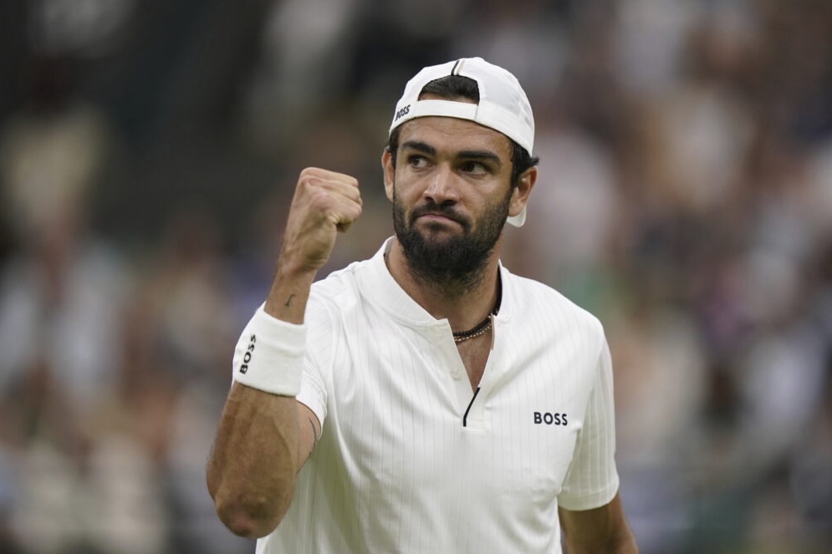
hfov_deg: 5.1
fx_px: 9289
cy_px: 277
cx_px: 415
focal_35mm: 402
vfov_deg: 3.4
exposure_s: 1/1600
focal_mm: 400
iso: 2500
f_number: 2.8
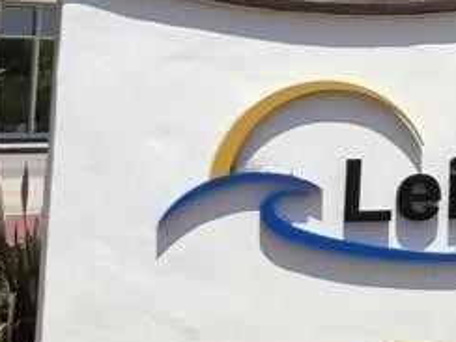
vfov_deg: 11.2
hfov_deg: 12.9
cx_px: 948
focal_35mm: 130
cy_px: -49
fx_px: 1713
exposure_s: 1/2092
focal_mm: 3.3
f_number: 2.4
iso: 25
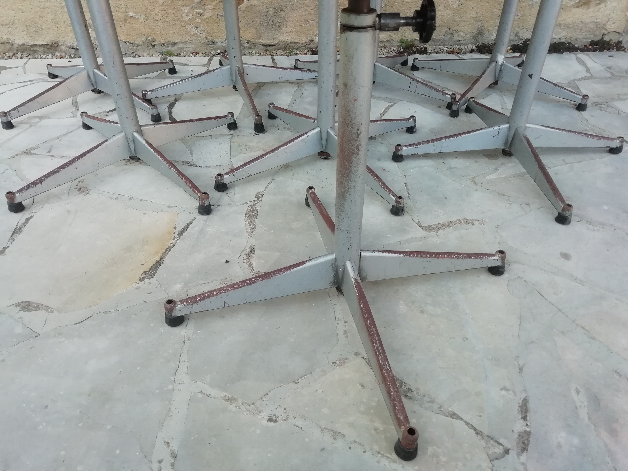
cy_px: 236
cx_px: 314
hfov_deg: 67.3
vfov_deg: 53.1
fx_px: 472
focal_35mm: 26
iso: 64
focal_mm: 3.46
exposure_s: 1/100
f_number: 2.2
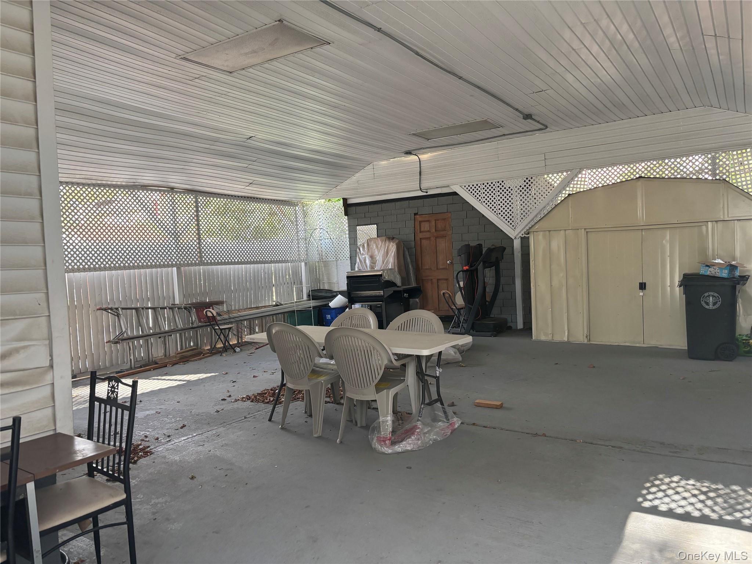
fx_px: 565
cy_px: 282
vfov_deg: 53.1
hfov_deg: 67.3
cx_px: 376
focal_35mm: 26
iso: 125
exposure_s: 1/121
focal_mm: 5.96
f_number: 1.6
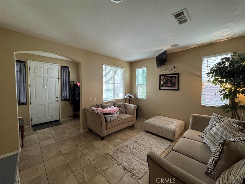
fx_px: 99
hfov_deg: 102.1
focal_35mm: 14
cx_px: 122
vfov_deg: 85.7
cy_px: 92
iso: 400
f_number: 2.2
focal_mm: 2.22
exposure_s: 1/60
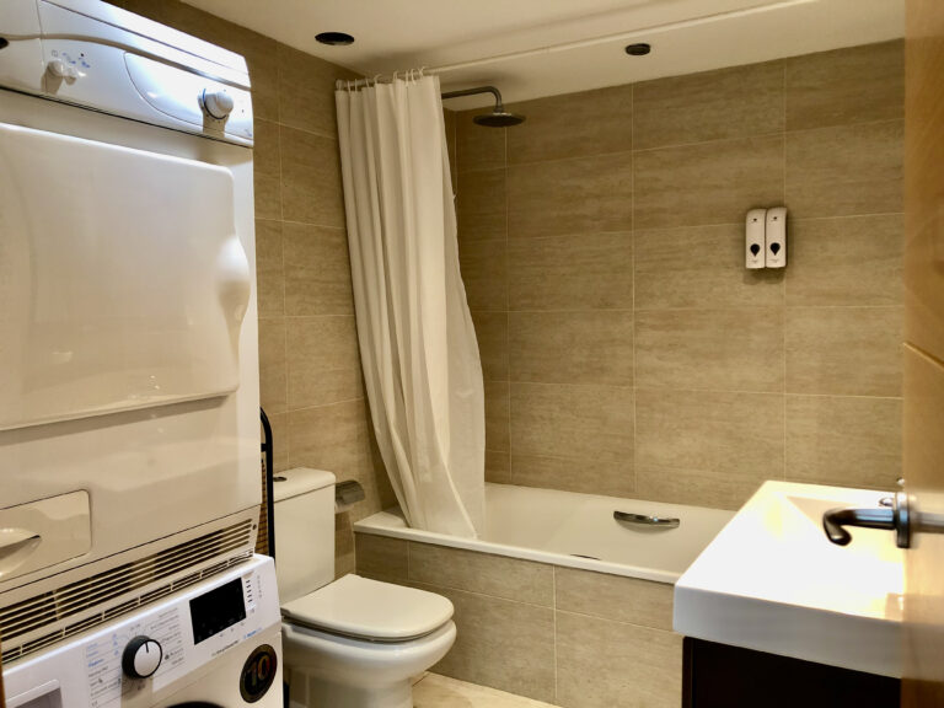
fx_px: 764
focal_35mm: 28
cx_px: 472
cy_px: 354
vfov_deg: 49.7
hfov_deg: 63.4
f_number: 1.8
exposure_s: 1/17
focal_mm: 3.99
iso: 40
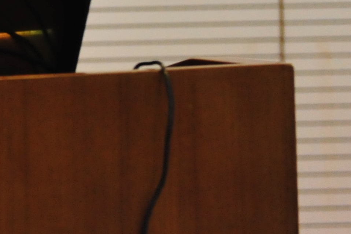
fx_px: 3030
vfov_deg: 4.4
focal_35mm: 311
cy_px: -212
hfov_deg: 6.5
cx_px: -325
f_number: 3.2
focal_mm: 70
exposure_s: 1/80
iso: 3200
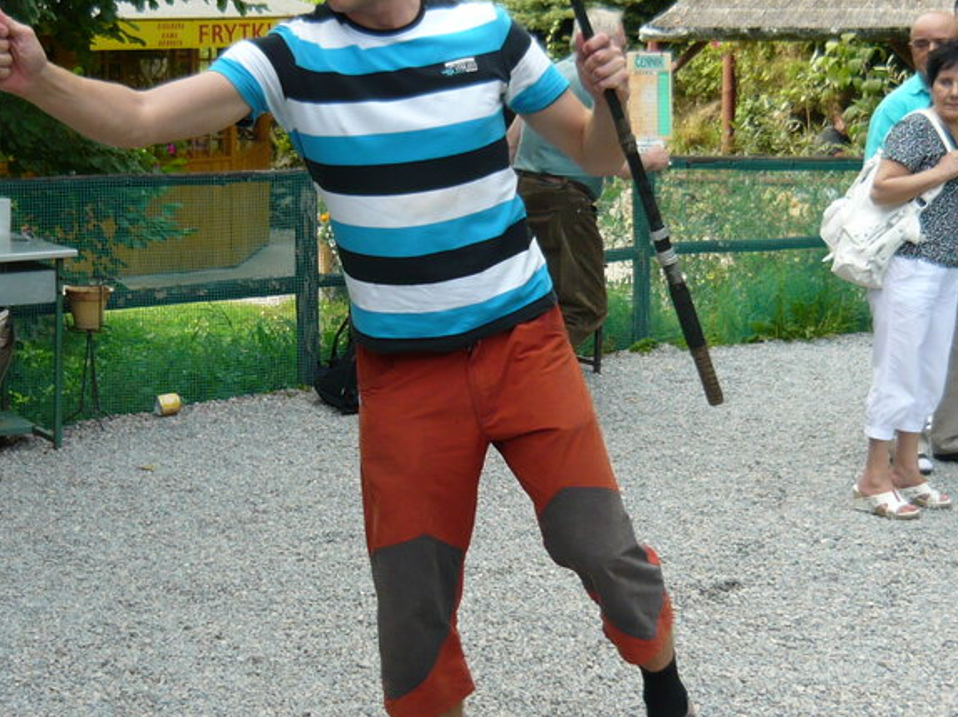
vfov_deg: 21.3
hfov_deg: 28.2
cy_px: 320
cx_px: 434
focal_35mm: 69
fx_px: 1909
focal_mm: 5.5
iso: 100
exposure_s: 1/320
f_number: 2.8
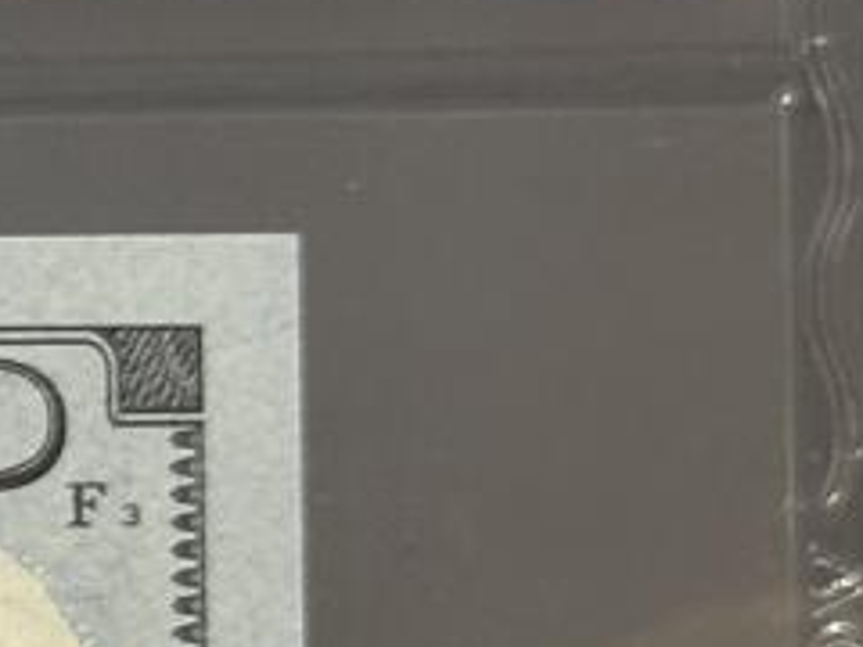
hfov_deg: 6.5
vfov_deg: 5.3
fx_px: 6981
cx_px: -1604
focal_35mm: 280
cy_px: 740
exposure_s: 1/50
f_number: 1.78
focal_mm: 6.86
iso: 100
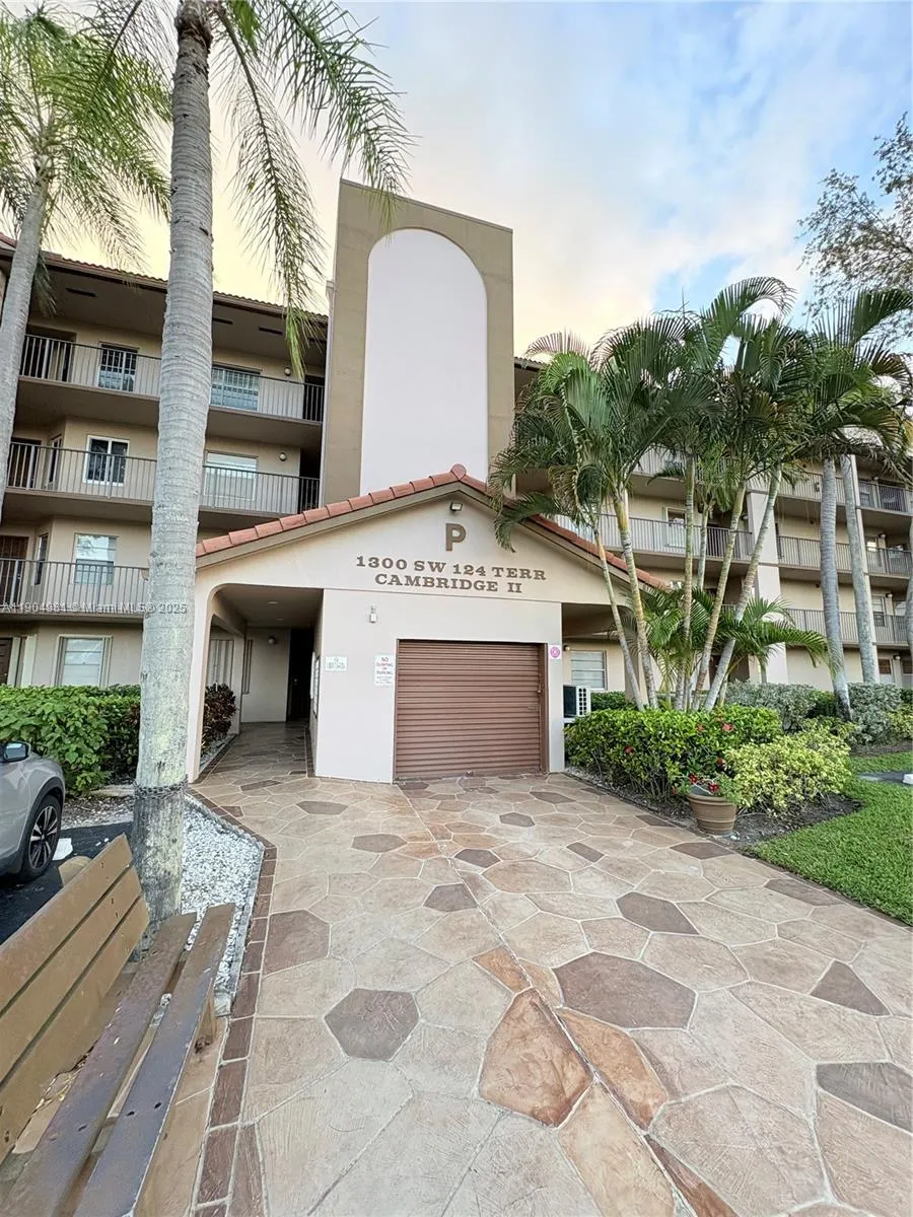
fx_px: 492
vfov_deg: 102.1
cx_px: 456
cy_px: 608
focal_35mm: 14
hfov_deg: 85.7
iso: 64
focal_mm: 2.22
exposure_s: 1/107
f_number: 2.2
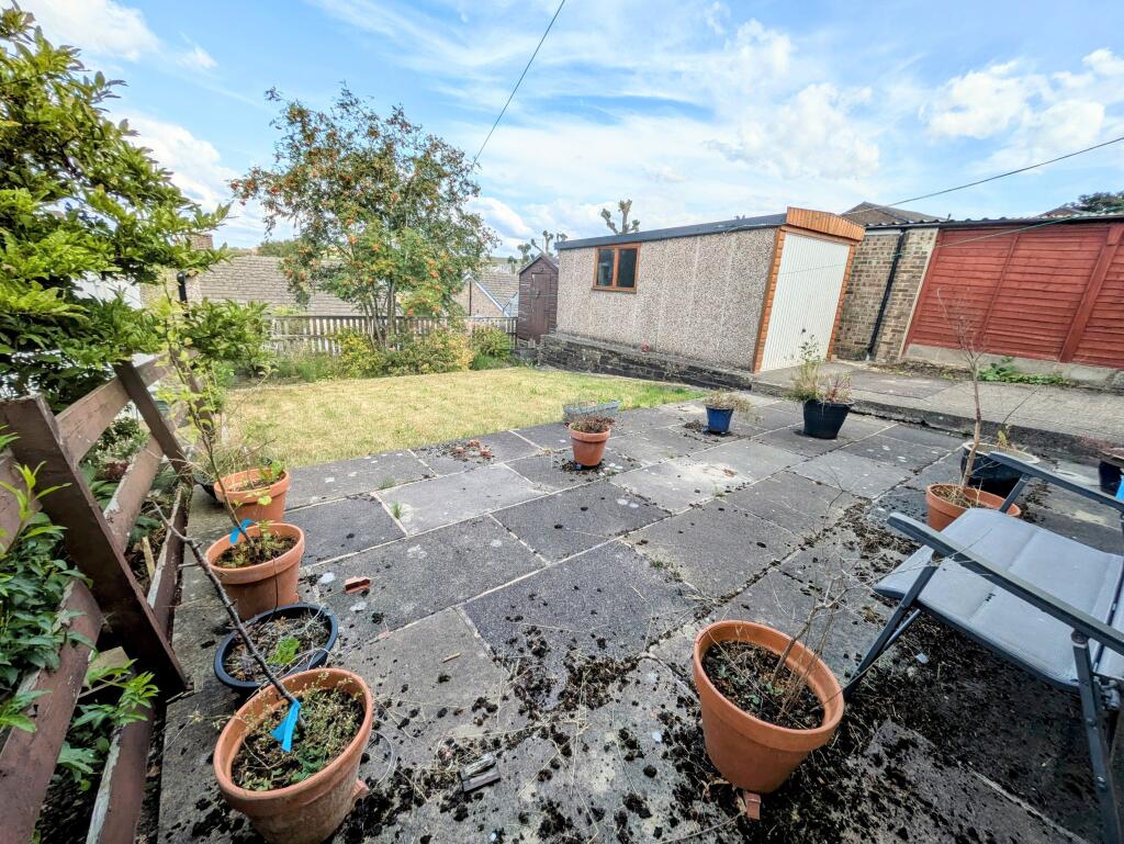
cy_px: 422
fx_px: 455
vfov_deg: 85.7
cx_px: 562
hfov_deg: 102.0
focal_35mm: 14
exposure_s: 1/1376
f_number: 2.2
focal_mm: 1.83
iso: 50
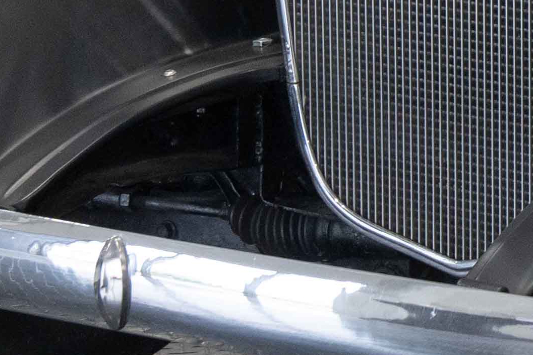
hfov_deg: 6.5
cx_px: 1111
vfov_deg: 4.5
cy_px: -171
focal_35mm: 305
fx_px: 4516
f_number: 5.6
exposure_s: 1/100
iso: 1000
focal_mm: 46
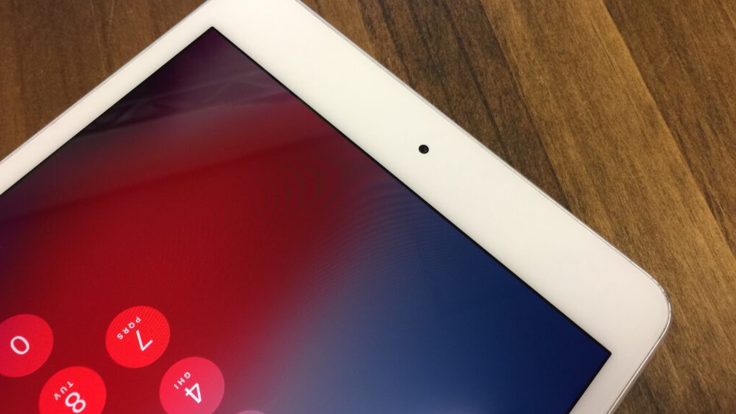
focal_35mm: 32
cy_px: 218
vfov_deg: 36.7
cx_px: 365
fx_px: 625
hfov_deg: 61.0
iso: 40
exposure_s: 1/17
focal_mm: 4.15
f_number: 2.2
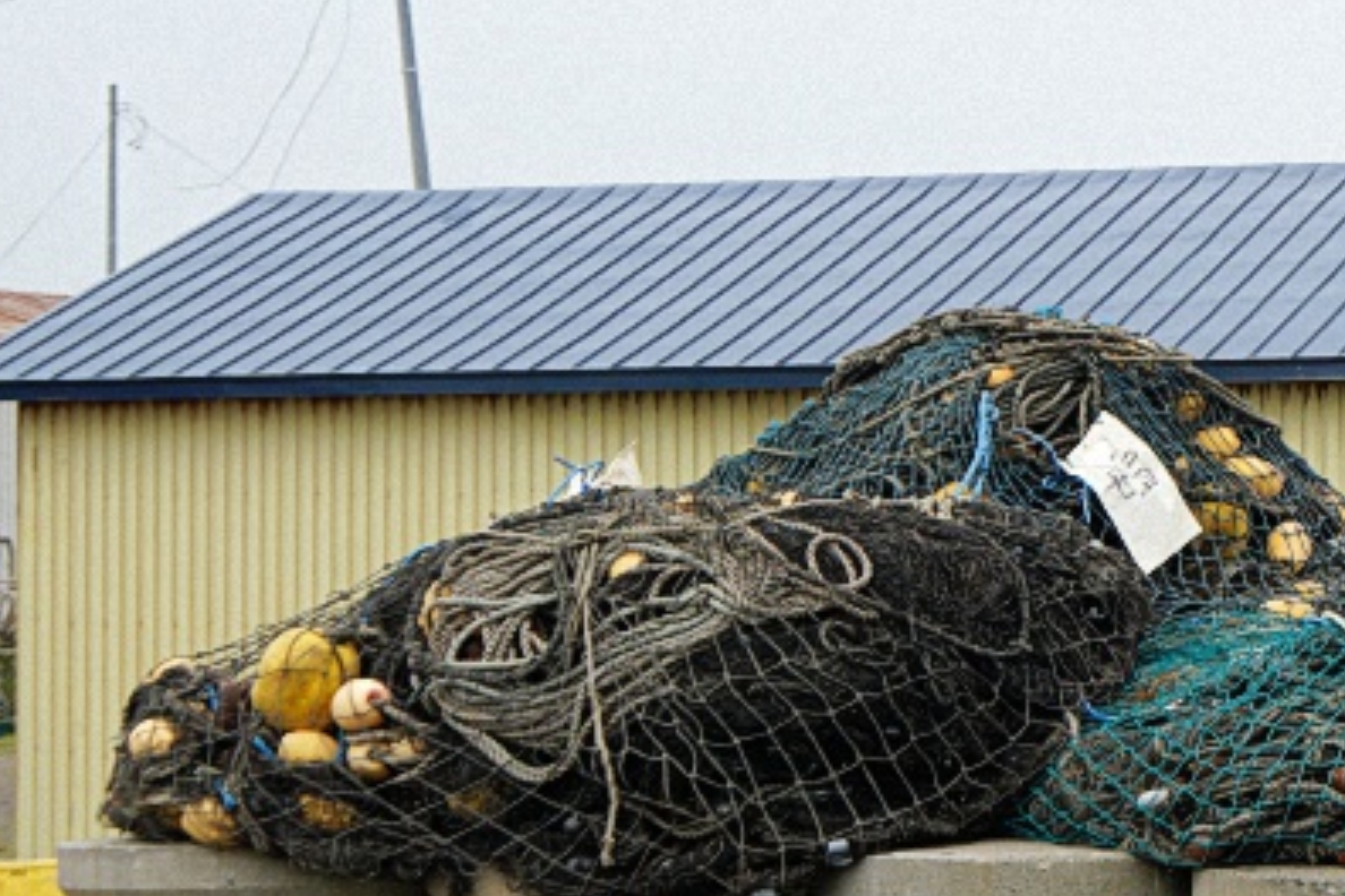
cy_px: 462
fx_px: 4241
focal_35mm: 114
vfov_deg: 12.1
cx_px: 1824
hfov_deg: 16.8
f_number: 5
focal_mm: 25
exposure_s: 1/500
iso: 100
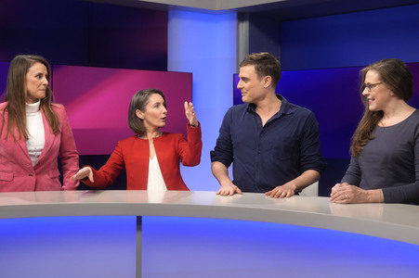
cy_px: 139
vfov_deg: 29.8
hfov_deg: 43.6
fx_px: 523
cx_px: 210
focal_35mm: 45
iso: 640
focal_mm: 30
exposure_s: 1/320
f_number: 2.2
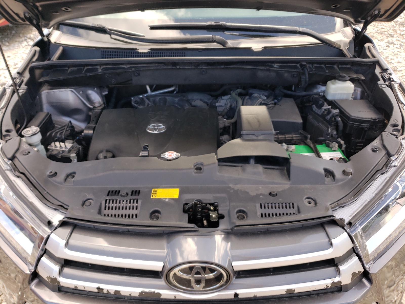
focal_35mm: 26
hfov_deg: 67.3
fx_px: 304
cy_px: 152
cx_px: 202
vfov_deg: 53.1
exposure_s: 1/312
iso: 50
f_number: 1.5
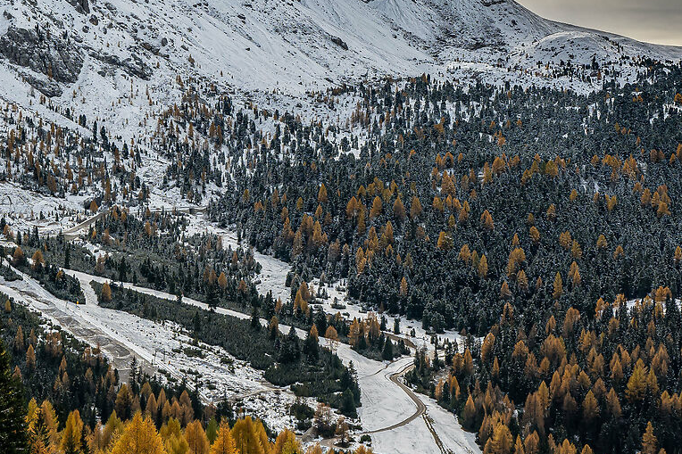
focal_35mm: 110
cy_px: 32
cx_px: 223
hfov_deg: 18.5
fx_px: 2083
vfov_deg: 12.3
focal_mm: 35
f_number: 8
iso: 100
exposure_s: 1/400
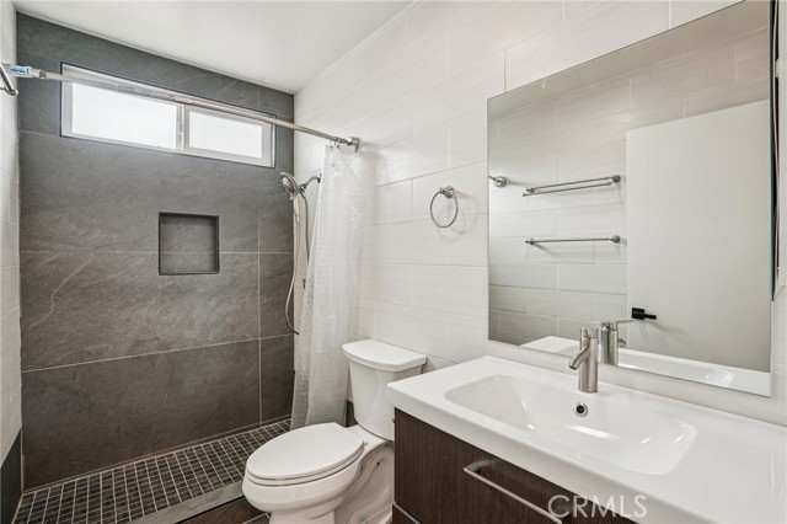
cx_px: 394
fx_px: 350
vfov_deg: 73.7
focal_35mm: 16
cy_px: 262
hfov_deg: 96.8
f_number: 8
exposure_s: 1/13
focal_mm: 16
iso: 400
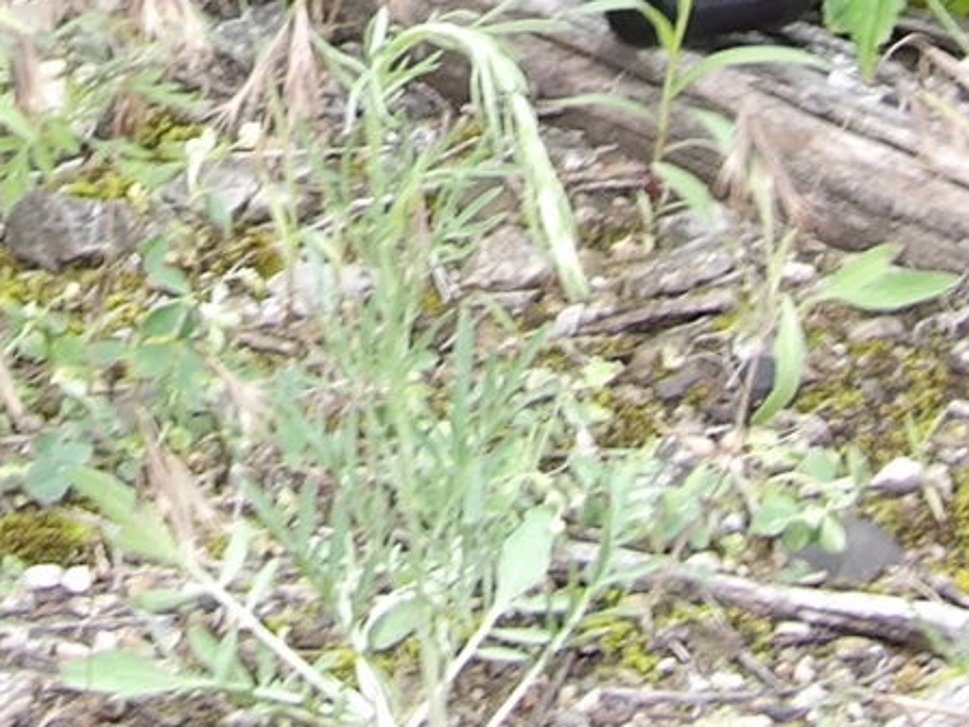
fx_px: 7362
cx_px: 238
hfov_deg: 7.5
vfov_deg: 5.6
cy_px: -407
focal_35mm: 263
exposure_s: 1/33
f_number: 3.8
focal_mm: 8.2
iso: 116
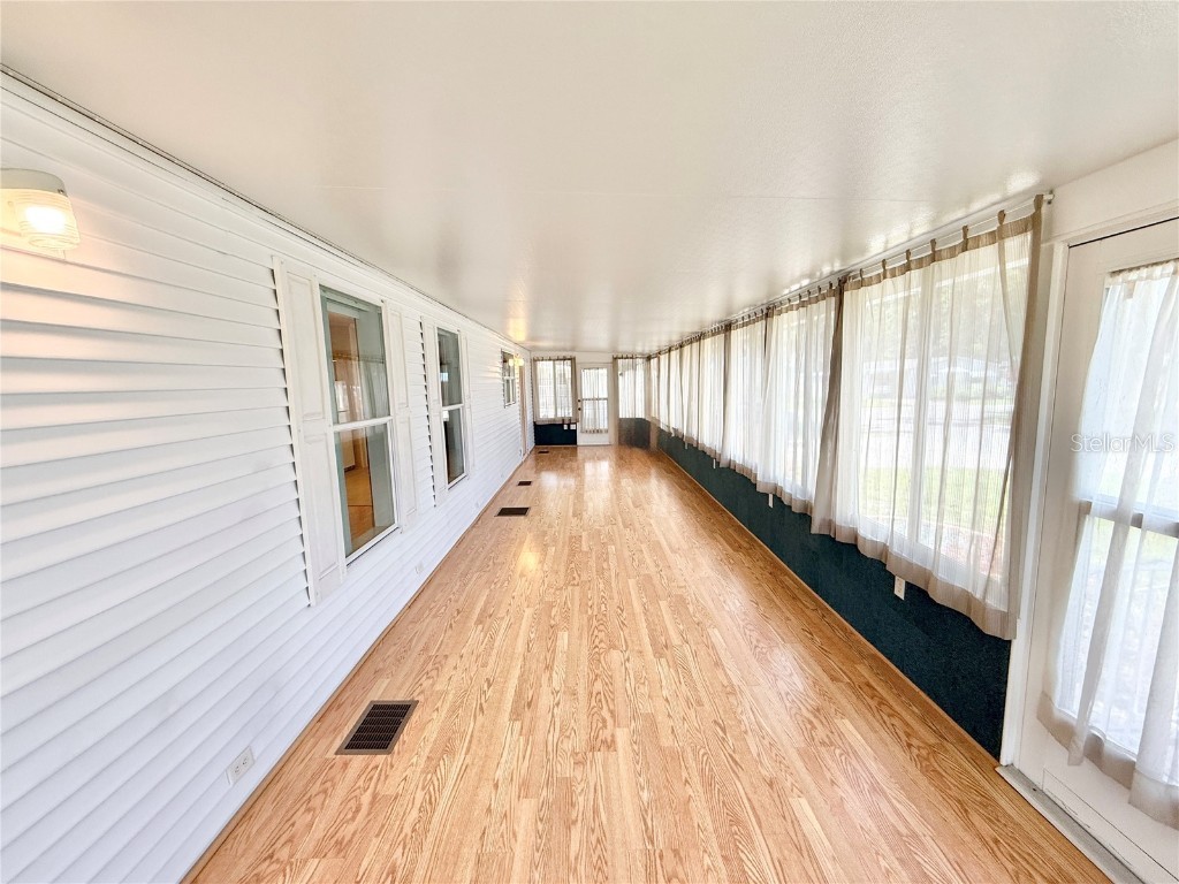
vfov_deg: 85.7
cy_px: 442
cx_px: 590
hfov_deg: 102.1
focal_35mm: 14
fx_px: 477
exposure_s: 1/120
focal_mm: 2.22
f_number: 2.2
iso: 125
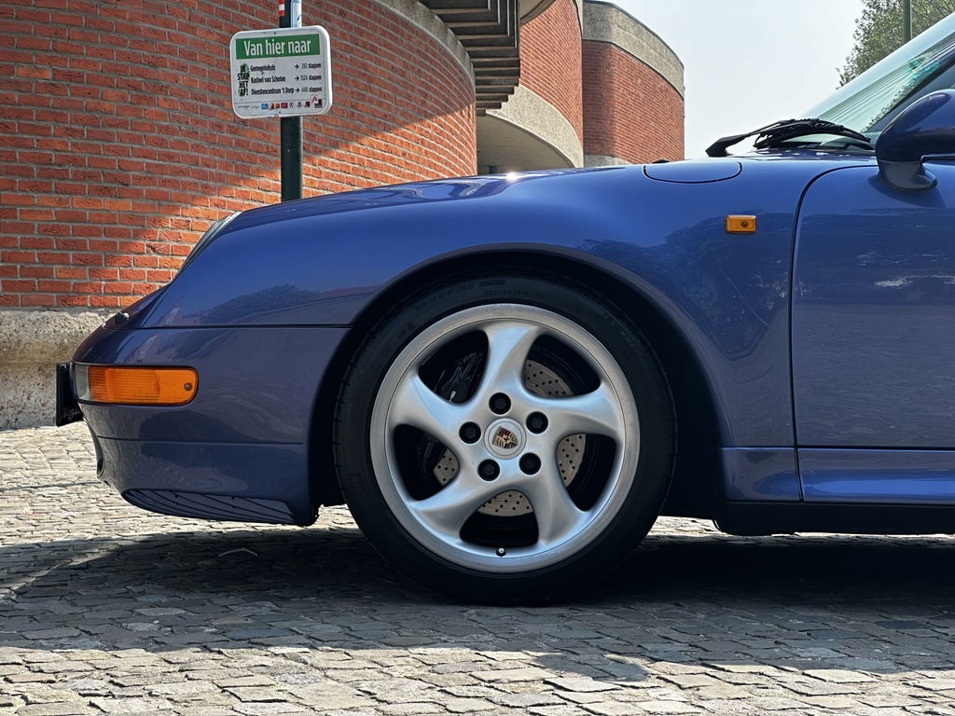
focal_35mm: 77
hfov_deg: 25.3
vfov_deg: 19.1
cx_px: 478
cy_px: 358
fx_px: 2124
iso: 32
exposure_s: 1/241
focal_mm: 9
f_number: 2.8
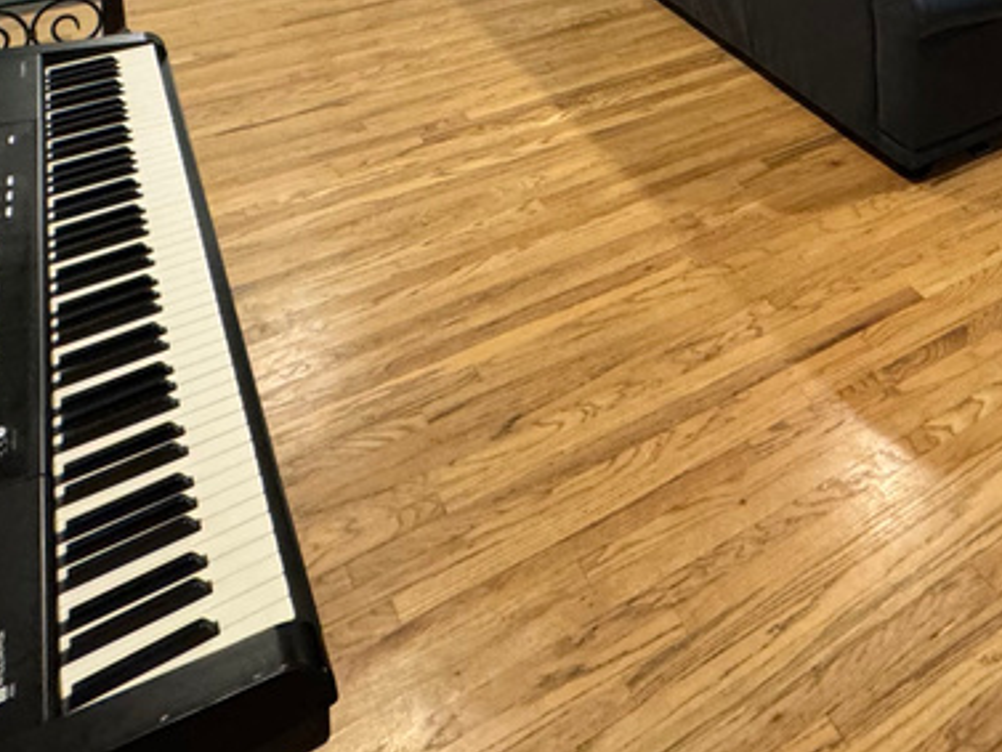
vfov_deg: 29.8
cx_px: 792
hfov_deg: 46.6
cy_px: -236
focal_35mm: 38
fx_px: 1100
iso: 400
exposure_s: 1/60
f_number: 2.2
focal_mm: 2.22
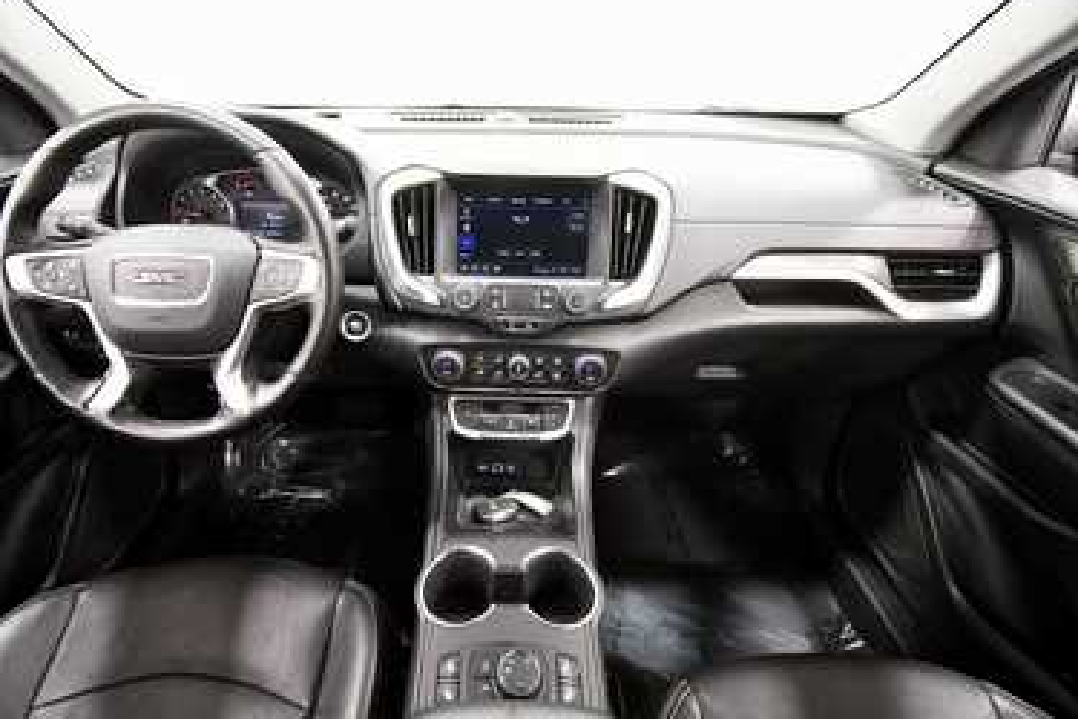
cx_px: 506
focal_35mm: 16
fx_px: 479
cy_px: 344
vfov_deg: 73.7
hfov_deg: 96.6
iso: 4500
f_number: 4.5
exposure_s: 1/60
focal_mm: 10
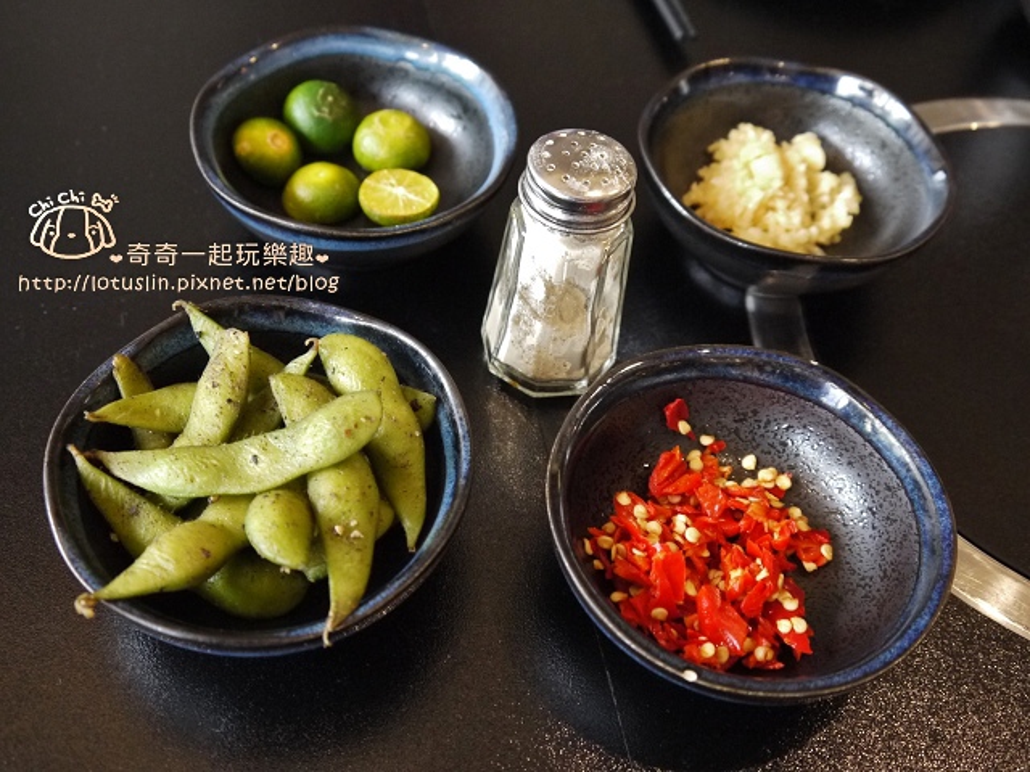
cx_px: 515
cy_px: 386
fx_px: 1131
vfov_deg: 37.7
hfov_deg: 49.0
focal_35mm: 38
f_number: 4.1
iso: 800
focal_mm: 19
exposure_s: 1/50
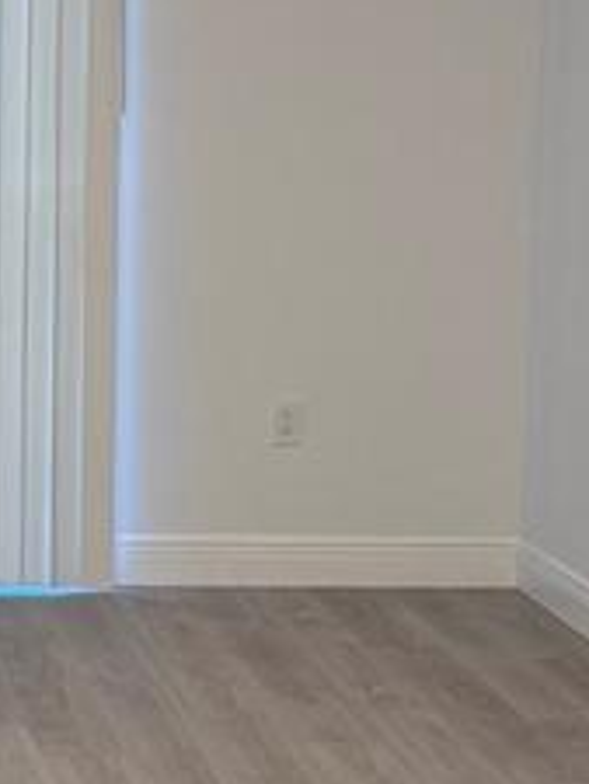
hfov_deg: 11.4
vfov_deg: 15.4
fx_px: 2901
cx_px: -63
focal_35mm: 128
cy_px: 380
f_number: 1.78
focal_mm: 6.76
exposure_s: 1/120
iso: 160
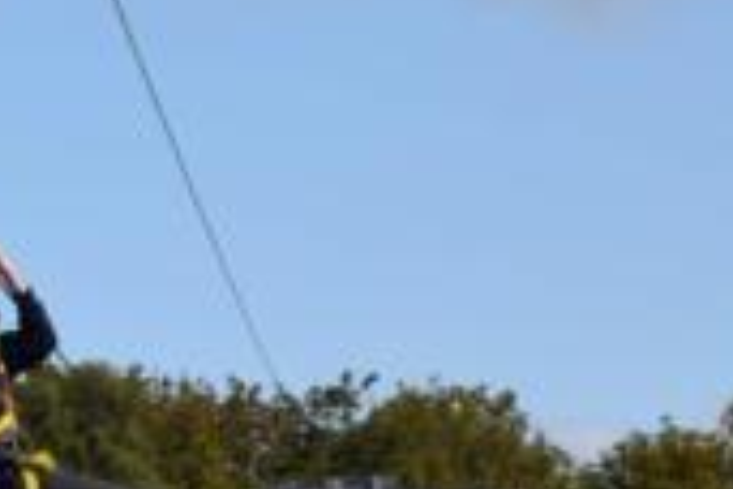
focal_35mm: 307
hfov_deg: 6.7
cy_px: 133
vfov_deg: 4.5
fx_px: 6250
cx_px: 4
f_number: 11
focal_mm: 70
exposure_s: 1/500
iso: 200
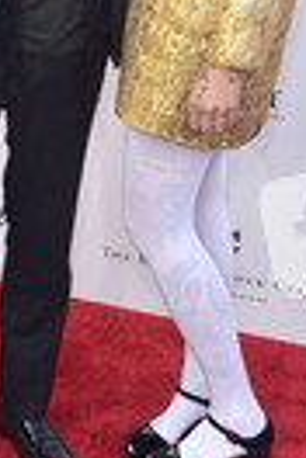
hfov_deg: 11.9
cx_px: 123
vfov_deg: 17.5
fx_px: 1466
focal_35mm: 115
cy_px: 42
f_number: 6.3
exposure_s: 1/250
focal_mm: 38
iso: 500
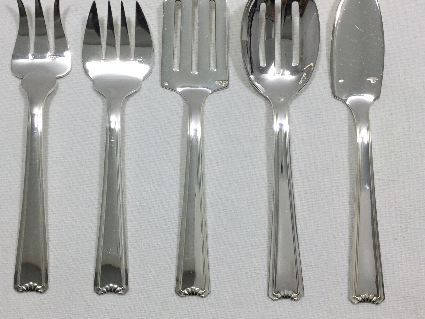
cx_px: 190
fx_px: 589
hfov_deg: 39.6
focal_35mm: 48
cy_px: 142
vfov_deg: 30.2
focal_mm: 3.3
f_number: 2.4
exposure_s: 1/100
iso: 40
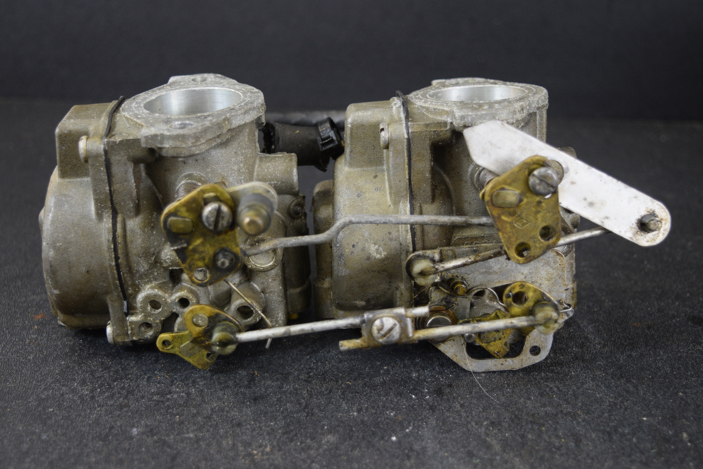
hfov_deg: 38.9
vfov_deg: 26.5
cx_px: 352
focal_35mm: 51
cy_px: 234
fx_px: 996
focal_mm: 34
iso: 400
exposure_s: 1/100
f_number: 5
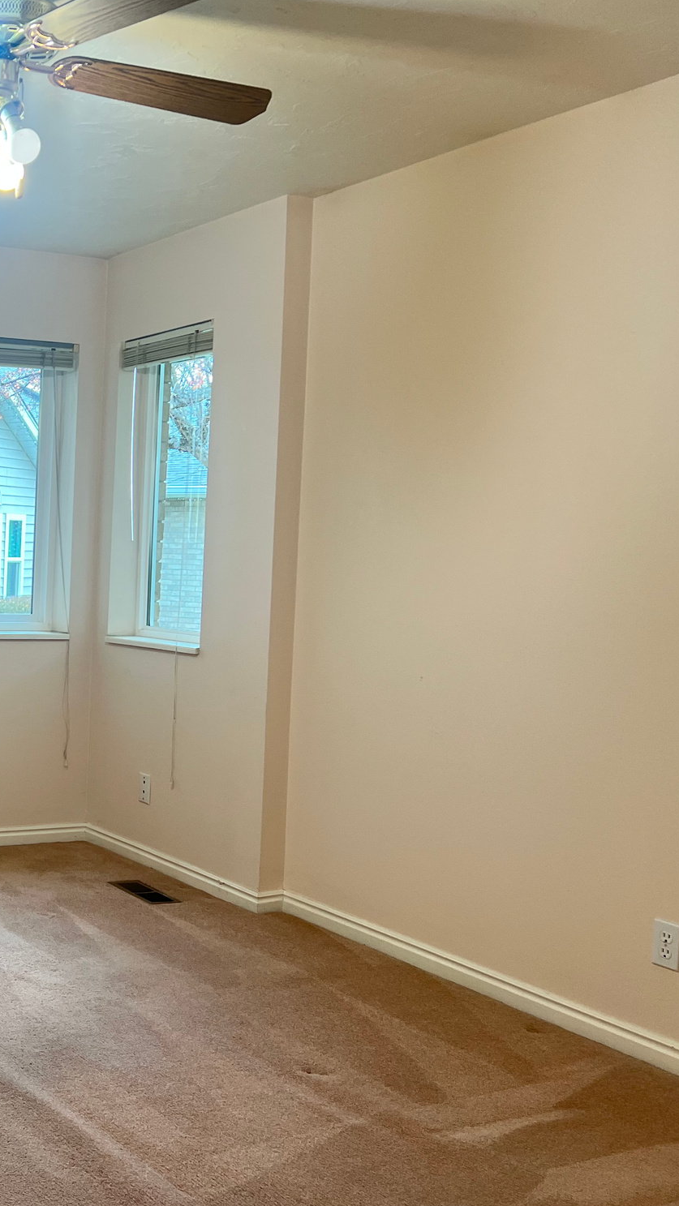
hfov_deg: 26.9
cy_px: 601
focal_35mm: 39
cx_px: -142
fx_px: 1248
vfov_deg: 51.6
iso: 125
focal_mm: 5.7
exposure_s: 1/120
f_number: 1.5
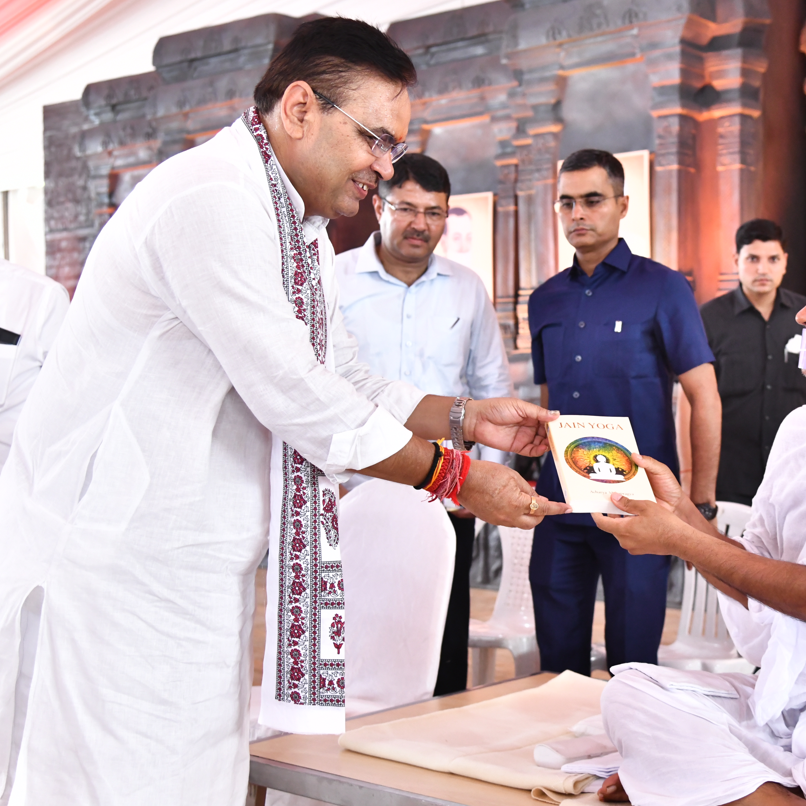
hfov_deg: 30.1
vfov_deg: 30.6
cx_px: 588
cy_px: 393
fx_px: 1475
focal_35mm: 56
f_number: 4
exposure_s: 1/320
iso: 2500
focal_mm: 38
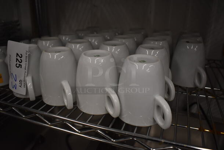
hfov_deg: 67.3
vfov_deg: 48.0
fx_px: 168
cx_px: 112
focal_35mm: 27
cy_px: 75
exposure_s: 1/250
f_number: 3.5
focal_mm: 18
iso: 800
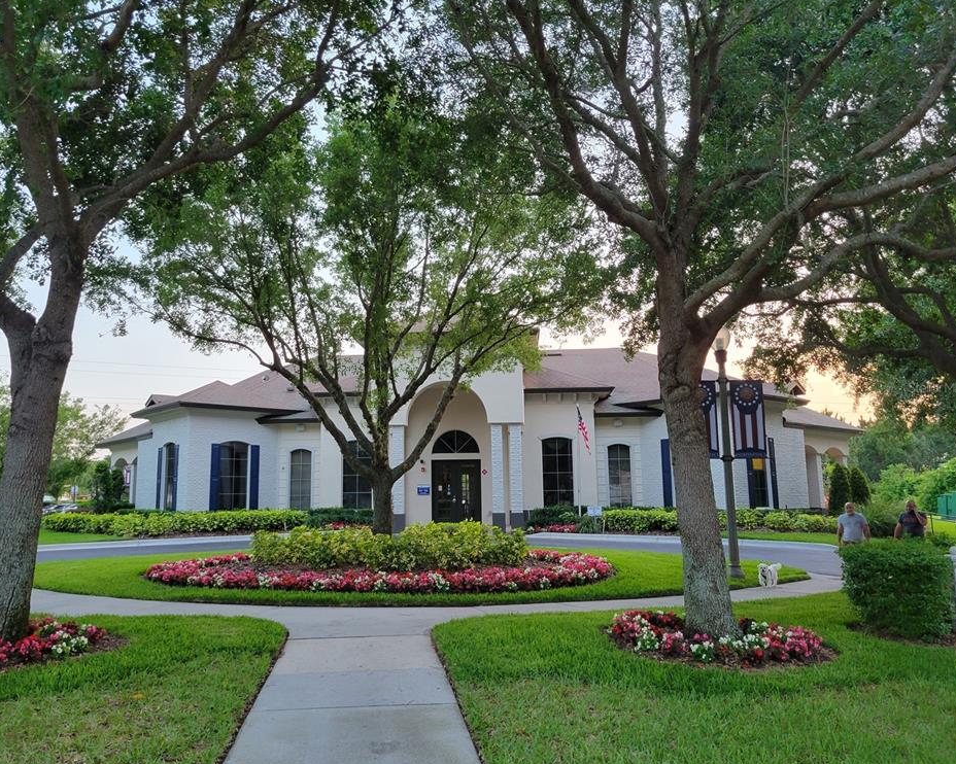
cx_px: 443
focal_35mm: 28
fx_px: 792
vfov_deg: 51.5
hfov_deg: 62.1
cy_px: 387
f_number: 1.8
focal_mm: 5.4
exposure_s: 1/120
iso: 200
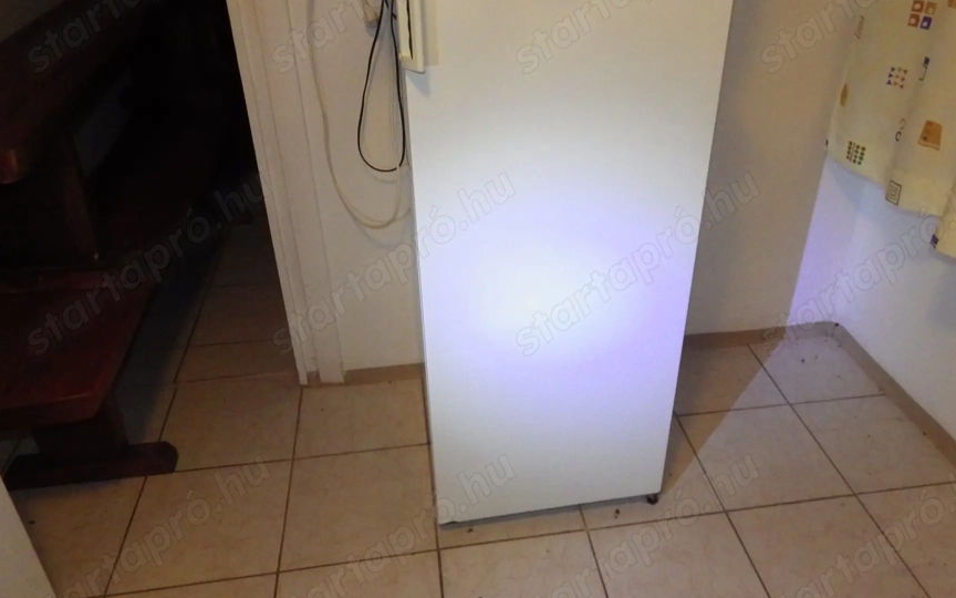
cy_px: 282
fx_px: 703
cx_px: 537
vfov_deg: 46.0
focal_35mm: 27
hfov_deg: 68.1
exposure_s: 1/25
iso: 800
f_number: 3.1
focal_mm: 4
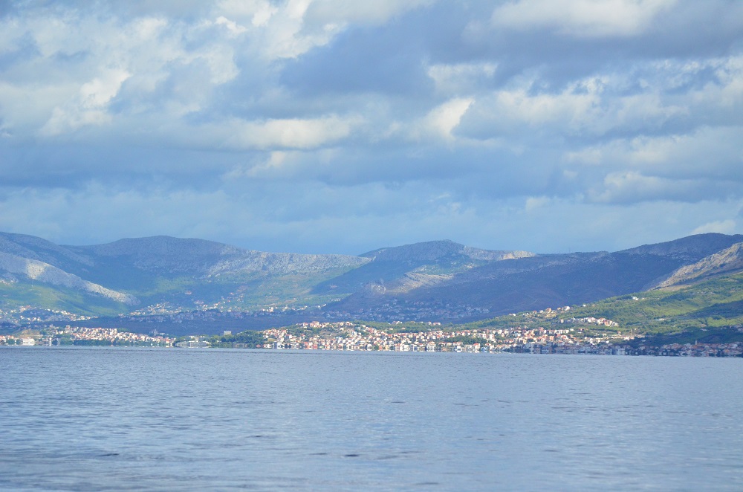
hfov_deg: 11.0
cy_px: 246
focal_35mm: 188
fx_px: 3861
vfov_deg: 7.3
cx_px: 372
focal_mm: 125
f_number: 4.8
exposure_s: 1/8000
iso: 1100
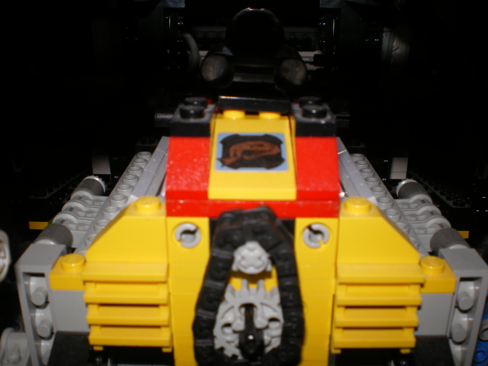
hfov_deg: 49.0
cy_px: 183
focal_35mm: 38
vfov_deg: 37.7
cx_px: 244
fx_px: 536
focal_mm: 6.3
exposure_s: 1/30
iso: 64
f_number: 4.6
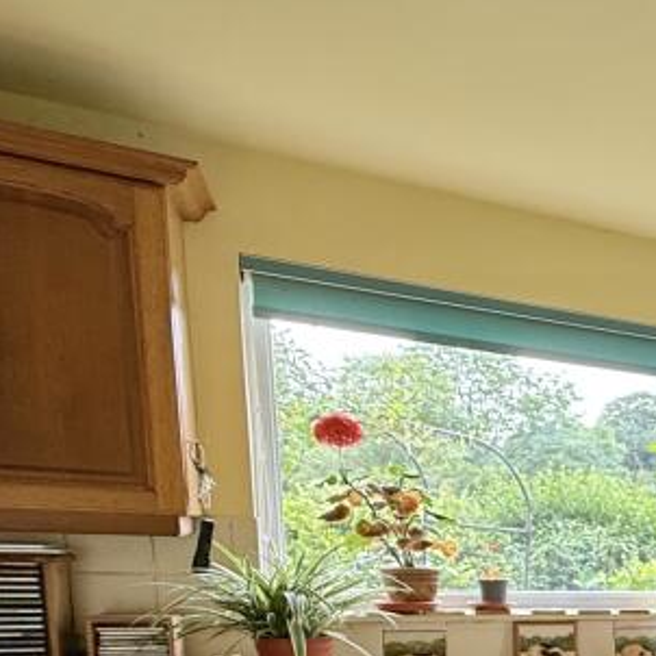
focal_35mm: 42
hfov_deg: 26.5
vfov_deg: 35.7
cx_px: 1021
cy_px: 673
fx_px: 900
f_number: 2.2
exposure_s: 1/99
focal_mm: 2.22
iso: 160
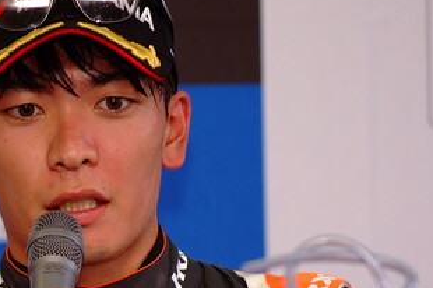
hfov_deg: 3.7
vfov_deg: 2.5
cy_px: 247
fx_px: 6704
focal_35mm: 558
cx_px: 71
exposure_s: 1/250
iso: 400
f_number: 2.8
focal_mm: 160
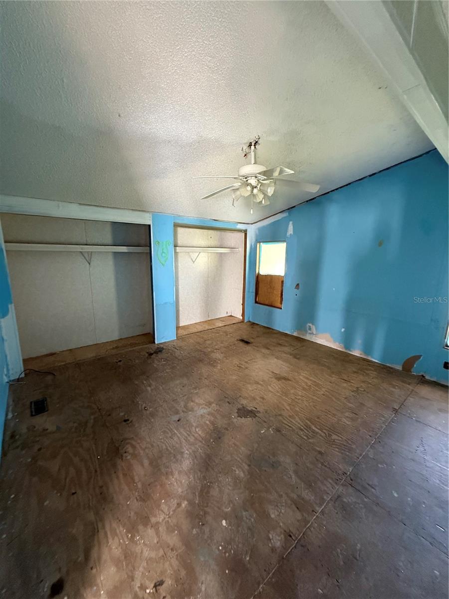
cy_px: 300
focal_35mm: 14
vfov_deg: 102.1
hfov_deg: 85.7
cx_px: 224
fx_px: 242
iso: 800
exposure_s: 1/60
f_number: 2.2
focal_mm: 2.22
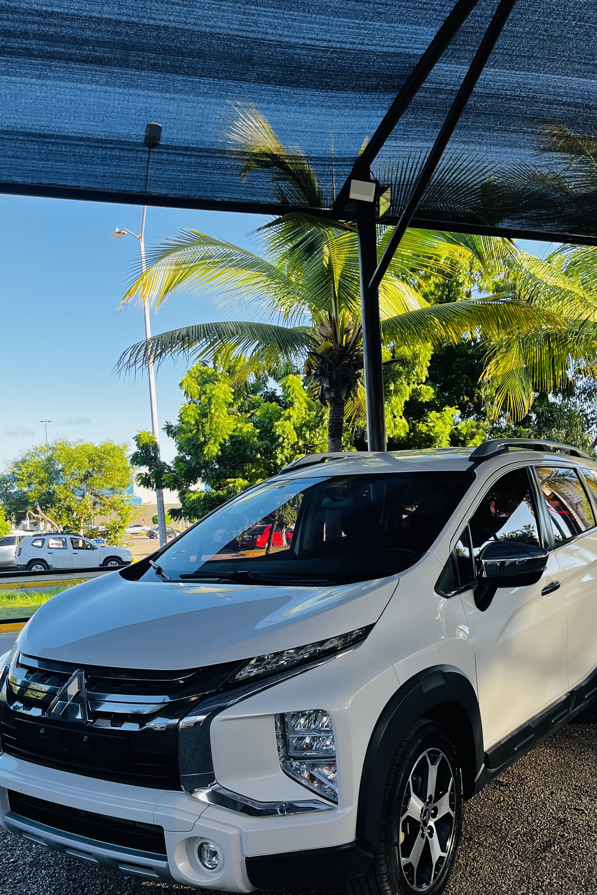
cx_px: 335
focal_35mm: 33
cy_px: 530
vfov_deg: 56.8
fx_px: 821
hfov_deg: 39.9
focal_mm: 5.1
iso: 50
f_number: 1.6
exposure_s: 1/415
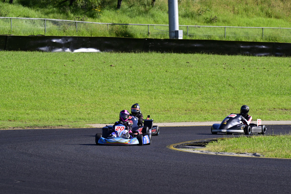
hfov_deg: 6.1
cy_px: 97
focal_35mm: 340
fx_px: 2749
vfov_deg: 4.0
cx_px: 146
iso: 640
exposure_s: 1/640
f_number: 11
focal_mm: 340
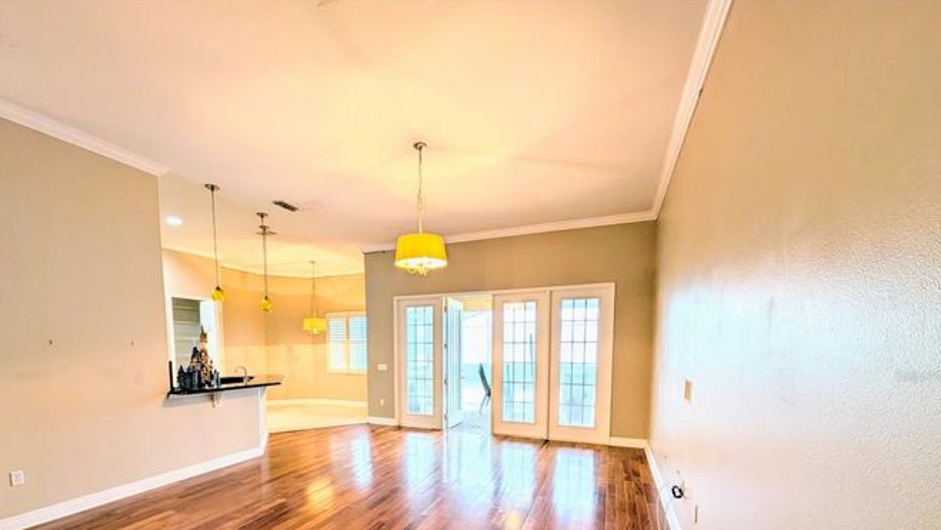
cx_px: 451
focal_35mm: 14
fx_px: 349
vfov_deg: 70.9
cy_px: 376
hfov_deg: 106.7
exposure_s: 1/40
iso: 65
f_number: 1.7
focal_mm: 2.02
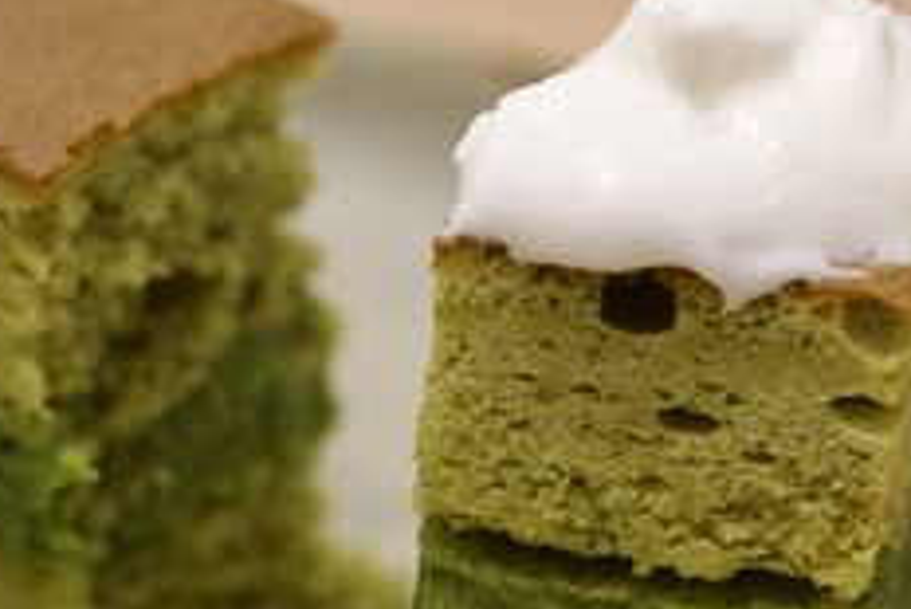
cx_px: 652
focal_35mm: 140
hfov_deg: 14.6
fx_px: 3545
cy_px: 395
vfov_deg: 9.8
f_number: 3.2
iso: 640
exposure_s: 1/40
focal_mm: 26
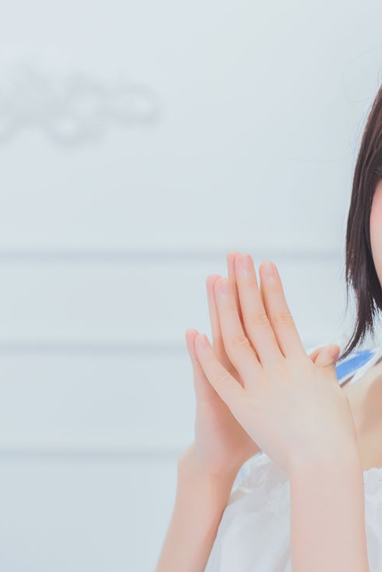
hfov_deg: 7.9
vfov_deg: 11.8
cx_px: 331
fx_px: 2751
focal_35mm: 173
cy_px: 473
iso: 1000
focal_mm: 70
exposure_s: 1/125
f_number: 2.8
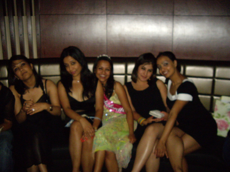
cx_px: 115
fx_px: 252
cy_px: 86
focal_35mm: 38
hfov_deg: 49.0
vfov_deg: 37.7
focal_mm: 6.2
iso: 400
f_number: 2.7
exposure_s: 1/40
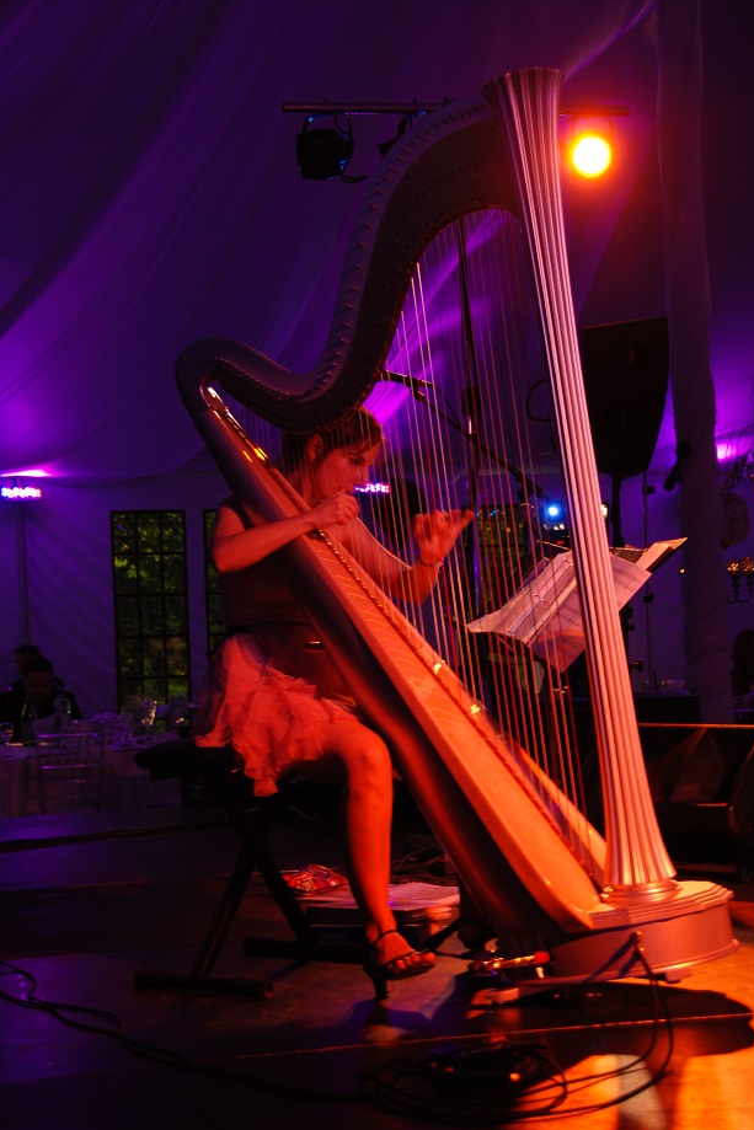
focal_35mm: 58
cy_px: 571
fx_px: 1821
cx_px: 383
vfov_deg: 34.5
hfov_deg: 23.4
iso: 200
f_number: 4.5
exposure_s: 1/30
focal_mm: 38
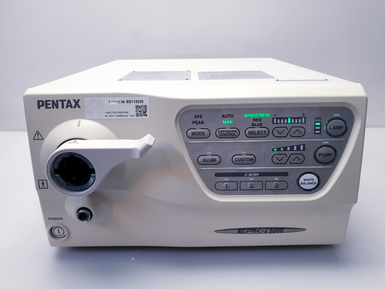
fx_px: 289
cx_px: 192
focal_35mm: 26
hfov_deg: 67.3
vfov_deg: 53.1
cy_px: 144
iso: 64
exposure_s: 1/50
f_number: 2.4
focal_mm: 4.3
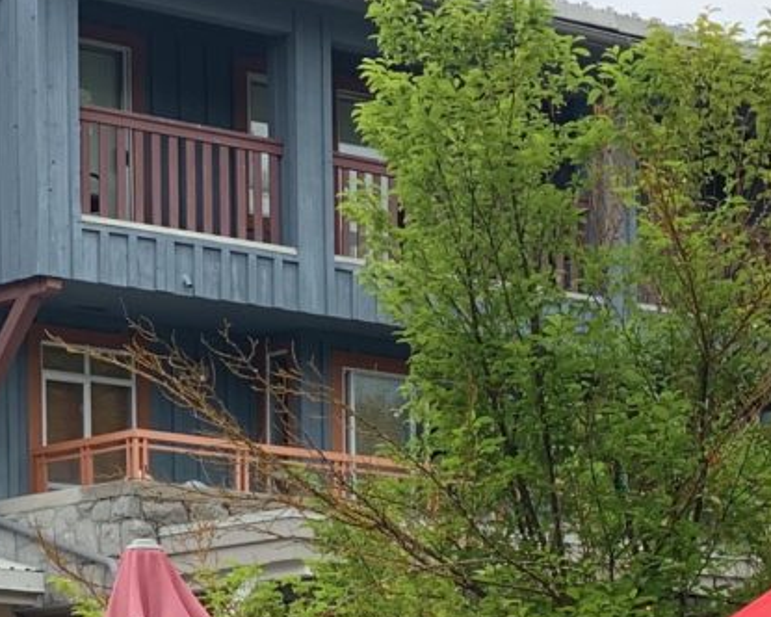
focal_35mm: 188
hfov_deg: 10.1
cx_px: 899
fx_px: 4290
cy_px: 968
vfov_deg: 8.0
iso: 16
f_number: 2.4
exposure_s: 1/141
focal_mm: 6
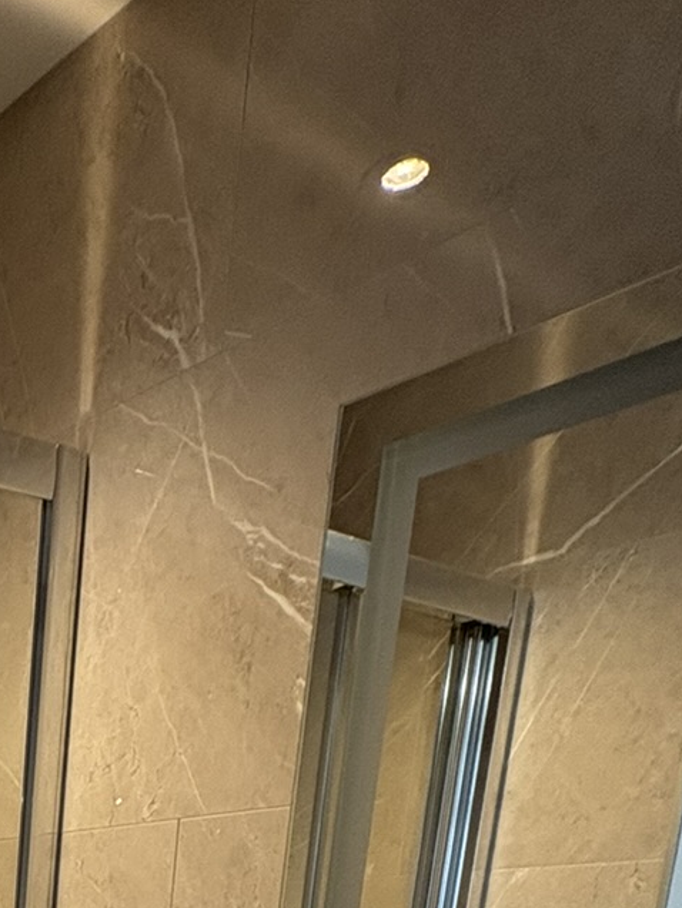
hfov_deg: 25.6
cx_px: -292
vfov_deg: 30.6
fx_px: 1182
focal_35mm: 45
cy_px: 1244
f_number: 2.2
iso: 160
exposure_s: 1/50
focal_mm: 2.22
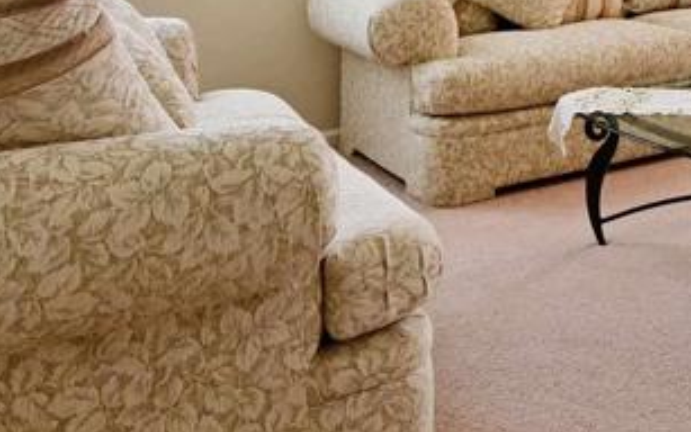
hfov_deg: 33.0
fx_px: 961
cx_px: 815
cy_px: -123
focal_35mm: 51
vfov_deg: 22.7
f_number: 8
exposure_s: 1/4
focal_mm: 10
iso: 200
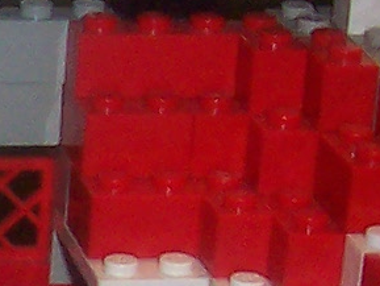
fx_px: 2855
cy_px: 291
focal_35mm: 260
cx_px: -626
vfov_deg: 5.7
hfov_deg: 7.0
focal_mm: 5.6
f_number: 2.8
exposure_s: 1/60
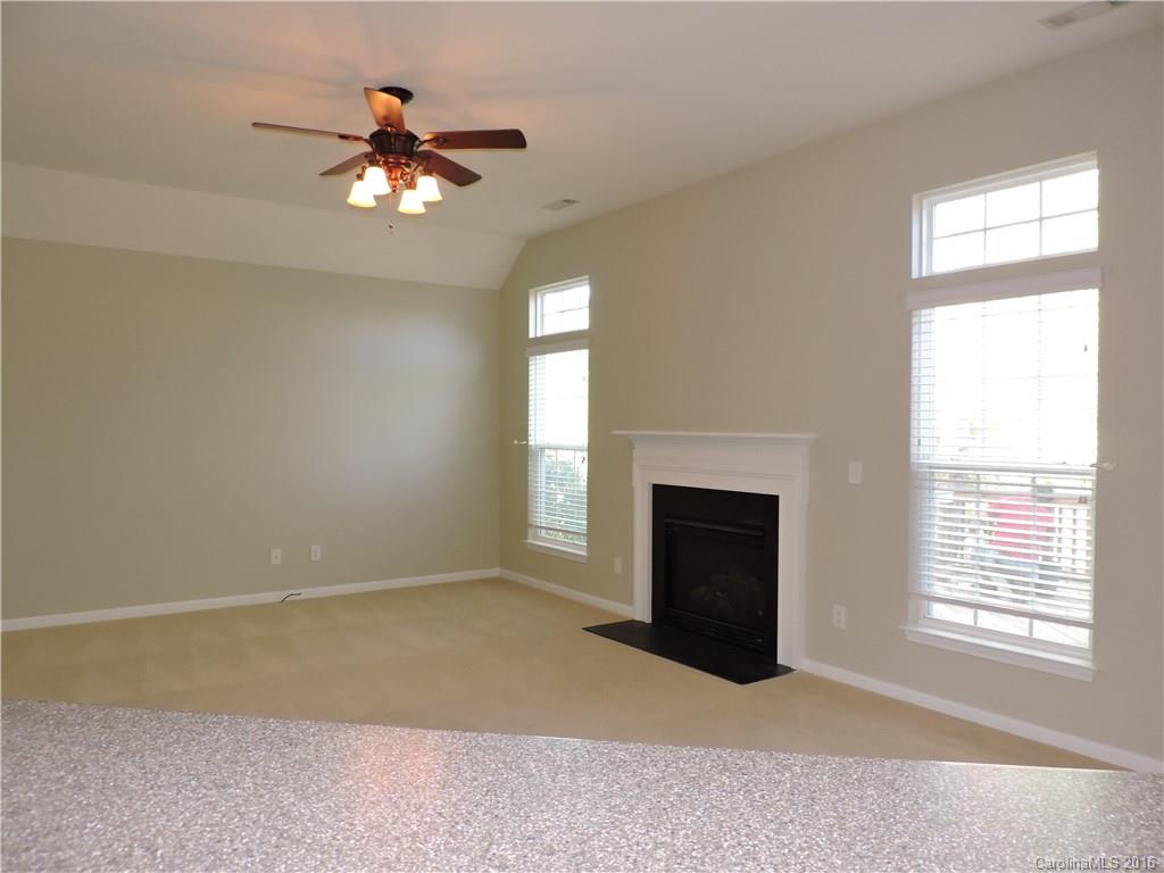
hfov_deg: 71.6
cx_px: 582
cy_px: 436
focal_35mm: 24
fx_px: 807
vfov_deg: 56.8
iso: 250
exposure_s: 1/40
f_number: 3
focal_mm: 4.3
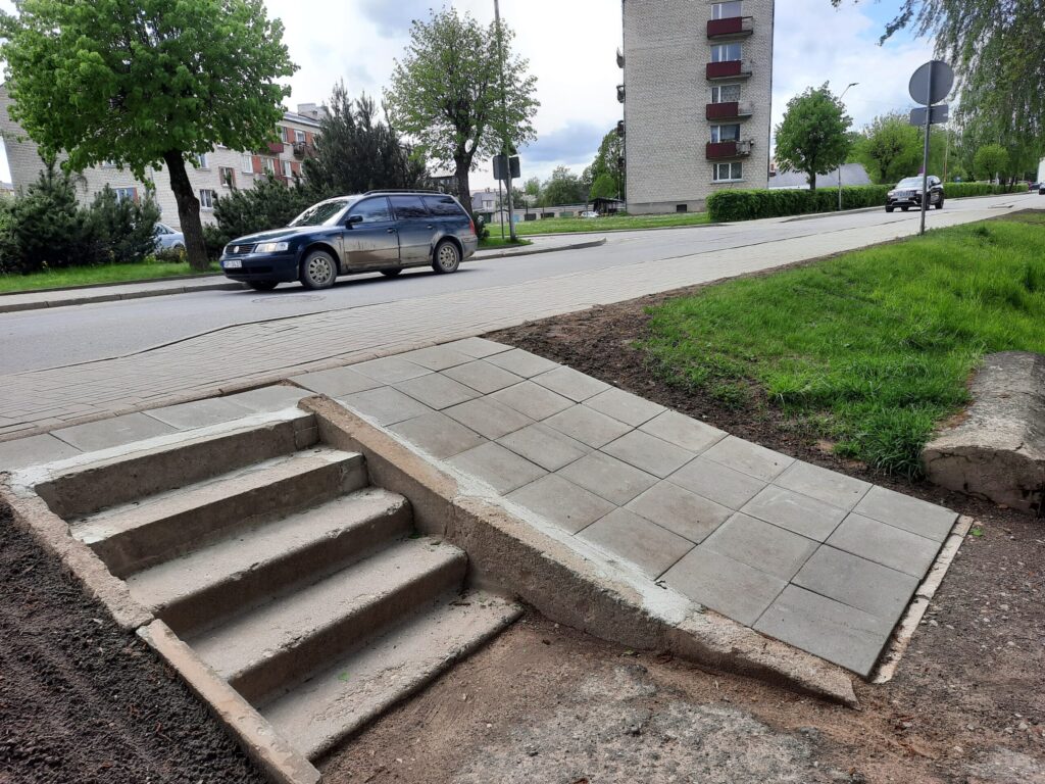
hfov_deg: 69.4
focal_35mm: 25
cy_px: 392
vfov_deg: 54.9
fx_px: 755
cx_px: 522
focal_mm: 4.6
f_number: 2
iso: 32
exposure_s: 1/412
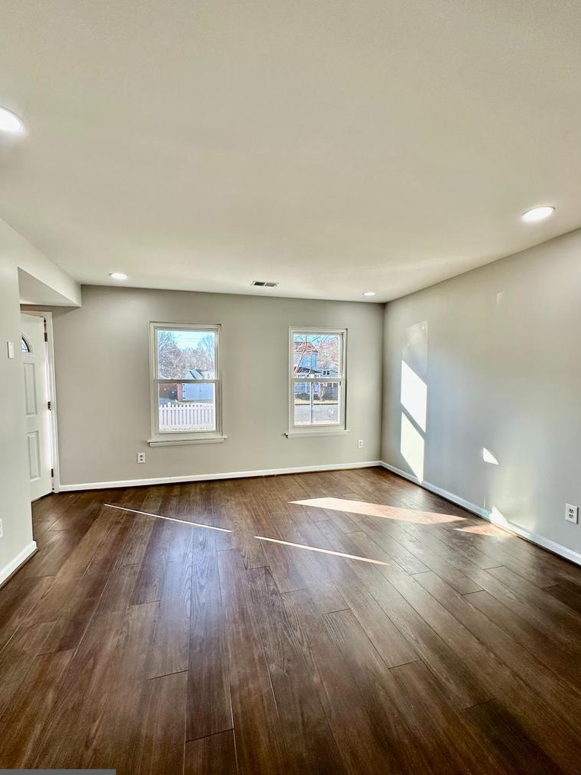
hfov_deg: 81.7
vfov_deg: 98.1
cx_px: 292
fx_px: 336
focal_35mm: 15
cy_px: 398
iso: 40
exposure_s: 1/151
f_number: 2.2
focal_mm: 2.22
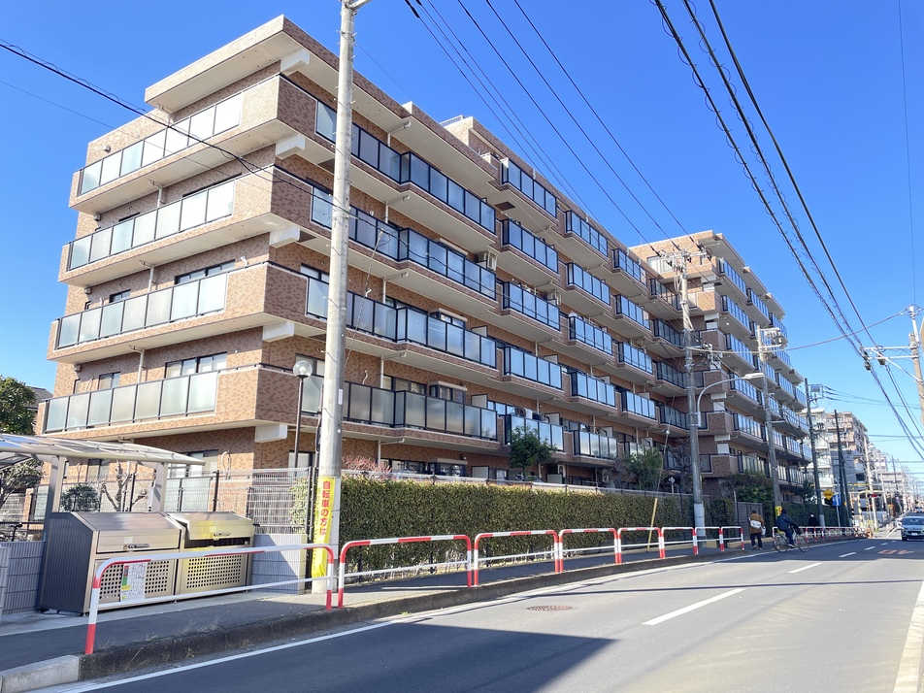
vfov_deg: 53.1
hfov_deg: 67.3
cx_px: 462
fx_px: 694
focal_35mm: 26
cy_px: 346
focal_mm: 4.2
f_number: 1.6
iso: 32
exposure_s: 1/390
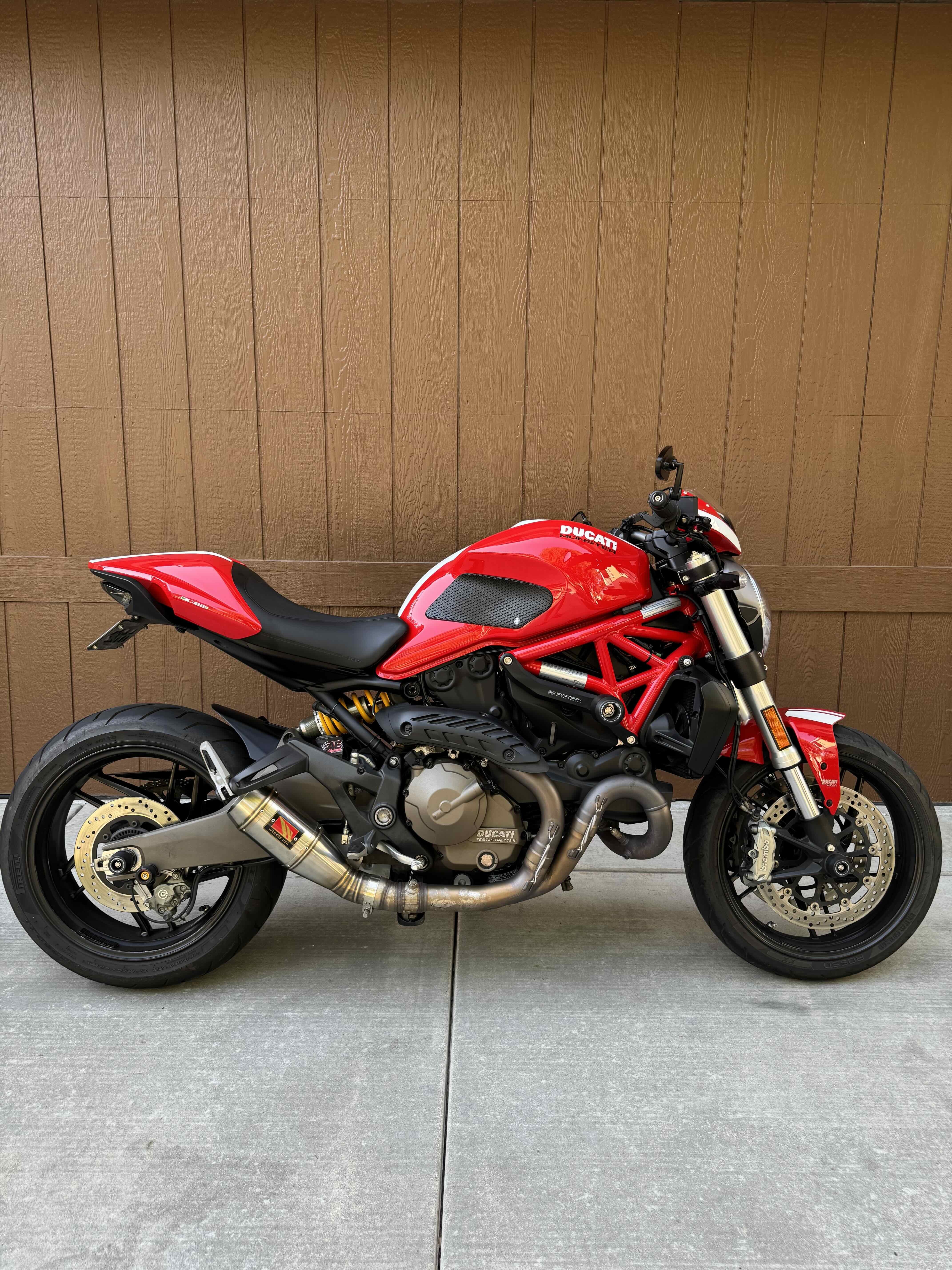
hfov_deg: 56.8
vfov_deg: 71.6
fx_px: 880
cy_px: 635
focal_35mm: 24
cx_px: 476
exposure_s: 1/121
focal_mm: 6.76
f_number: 1.78
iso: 64
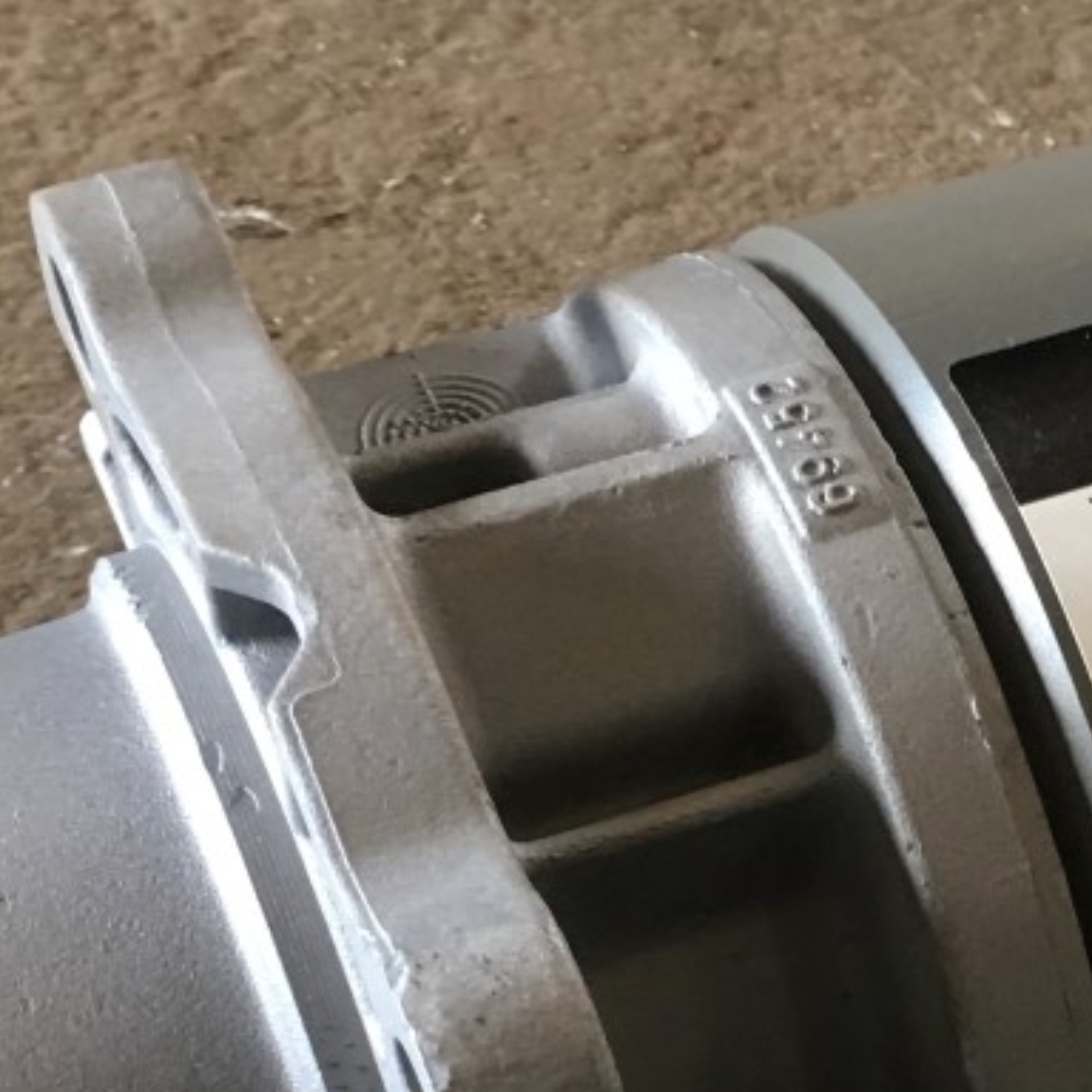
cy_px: 984
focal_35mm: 96
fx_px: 3426
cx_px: 1331
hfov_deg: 17.2
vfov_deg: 17.8
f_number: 2.2
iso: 64
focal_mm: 4.15
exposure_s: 1/17
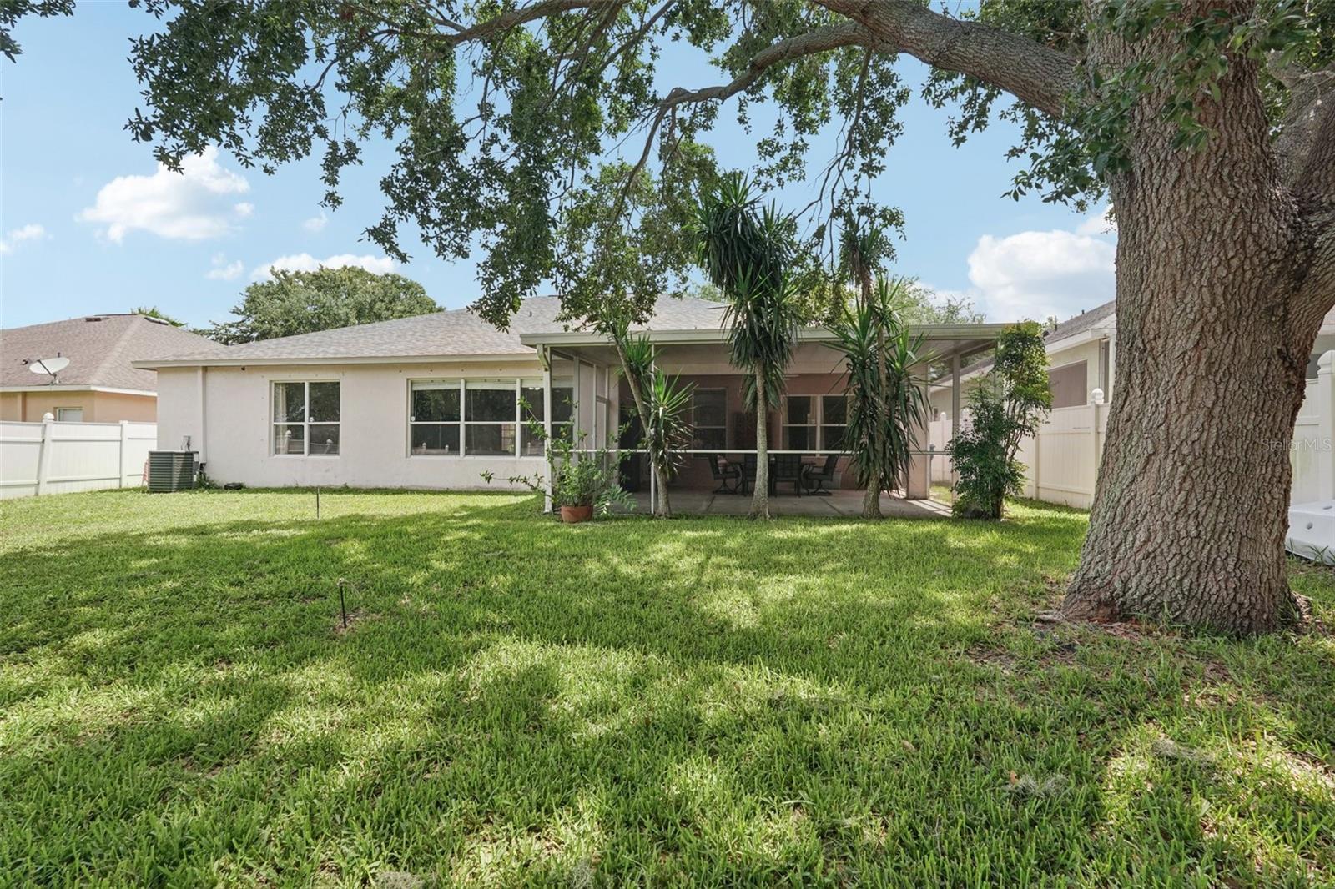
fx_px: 593
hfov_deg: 96.7
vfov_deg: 73.7
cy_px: 444
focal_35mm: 16
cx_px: 668
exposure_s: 1/250
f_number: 8
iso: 400
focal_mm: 16
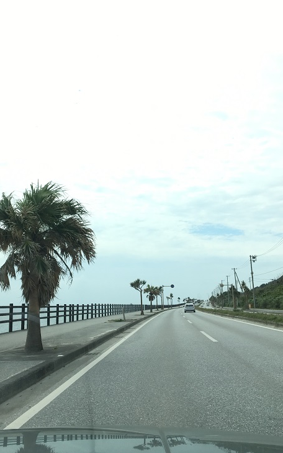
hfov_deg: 37.1
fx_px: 420
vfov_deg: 56.7
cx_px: 114
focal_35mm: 34
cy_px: 221
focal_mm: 4.15
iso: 25
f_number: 2.2
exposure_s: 1/1425
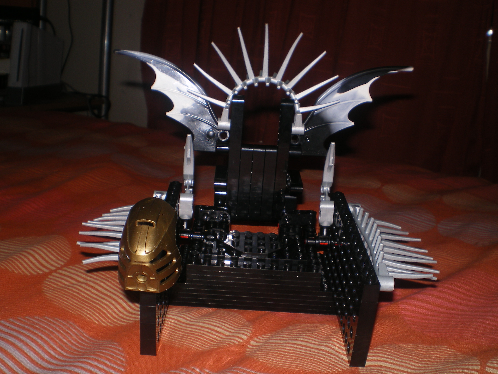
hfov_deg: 49.0
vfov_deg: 37.7
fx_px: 547
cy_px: 187
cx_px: 249
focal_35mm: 38
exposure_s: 1/30
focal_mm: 6.3
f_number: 4.6
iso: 64
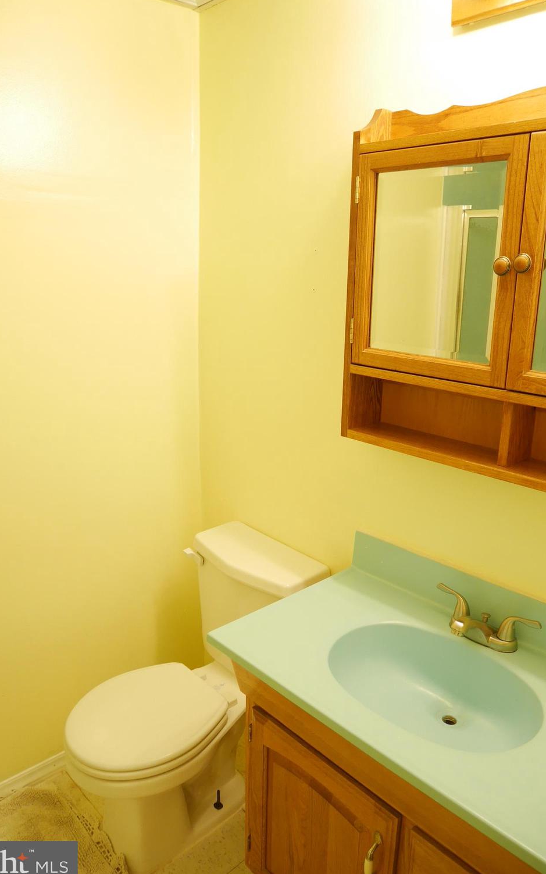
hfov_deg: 47.6
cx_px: 267
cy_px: 442
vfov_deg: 70.4
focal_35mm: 26
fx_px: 619
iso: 800
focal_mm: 12
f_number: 3.5
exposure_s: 1/60
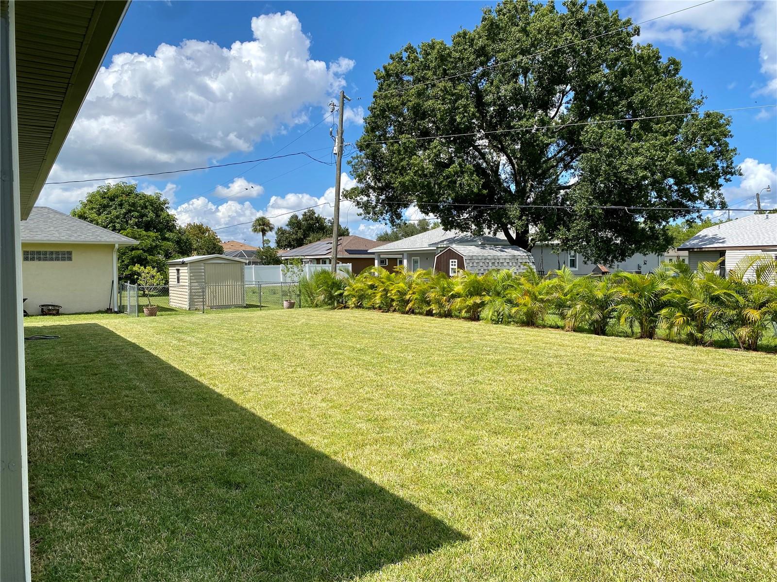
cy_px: 291
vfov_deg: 53.1
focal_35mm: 26
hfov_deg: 67.3
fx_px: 584
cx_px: 388
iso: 32
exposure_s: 1/3300
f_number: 1.8
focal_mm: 4.25
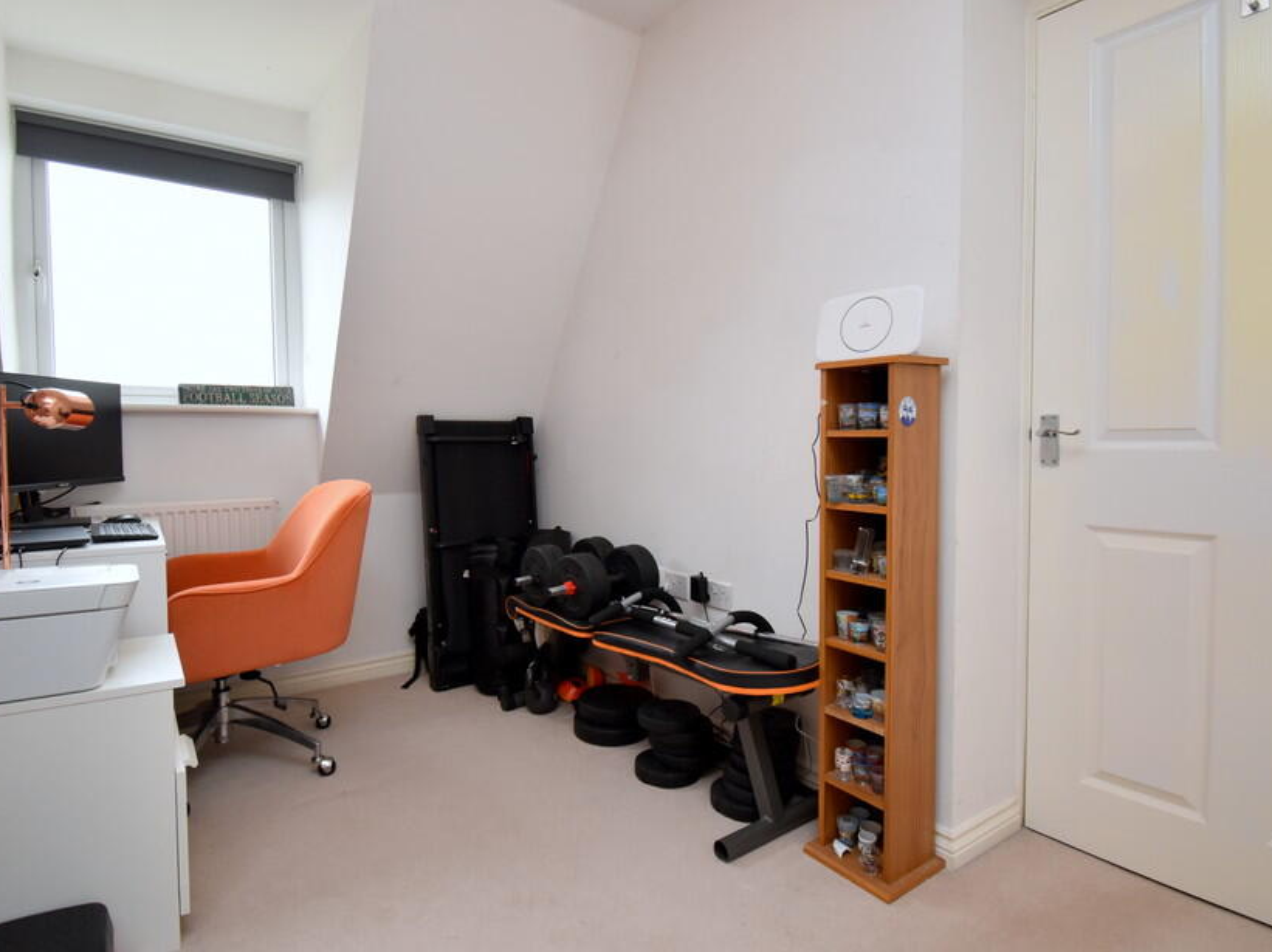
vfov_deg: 71.6
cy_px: 479
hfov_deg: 87.8
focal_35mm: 18
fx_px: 661
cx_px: 626
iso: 560
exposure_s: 1/200
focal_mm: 10
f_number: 5
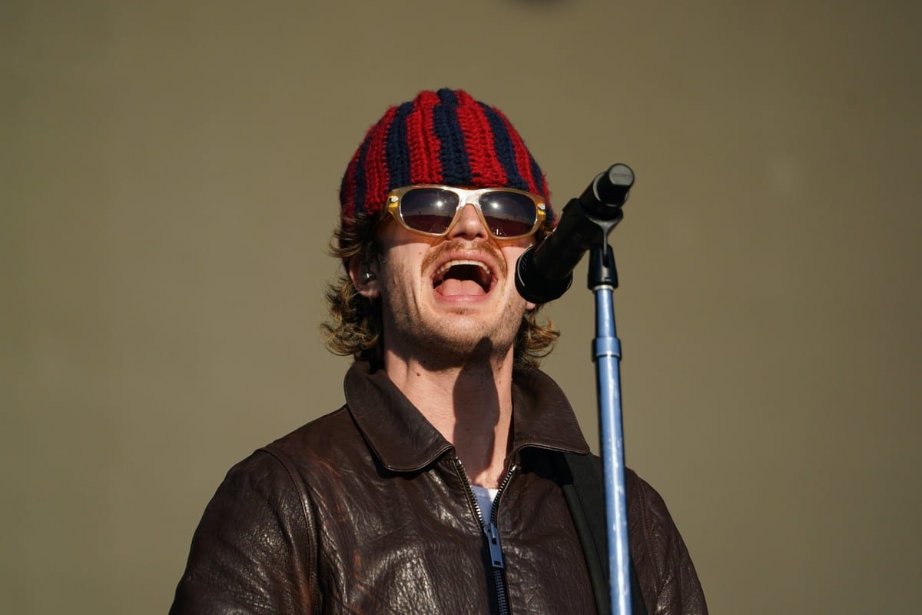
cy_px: 308
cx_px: 461
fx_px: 7683
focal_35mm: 300
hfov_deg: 6.9
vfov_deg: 4.6
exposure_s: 1/3200
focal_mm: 300
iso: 500
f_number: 5.6
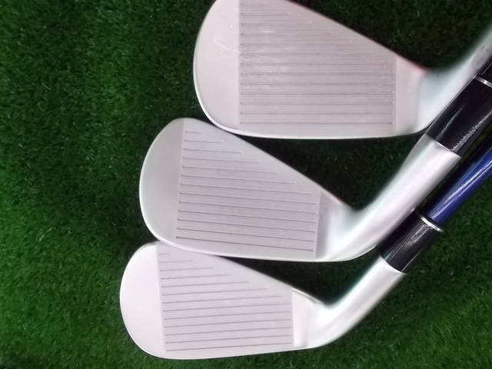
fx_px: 370
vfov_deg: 53.1
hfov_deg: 67.3
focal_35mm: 26
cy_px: 184
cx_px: 246
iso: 400
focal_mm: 4.6
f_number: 3.2
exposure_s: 1/125
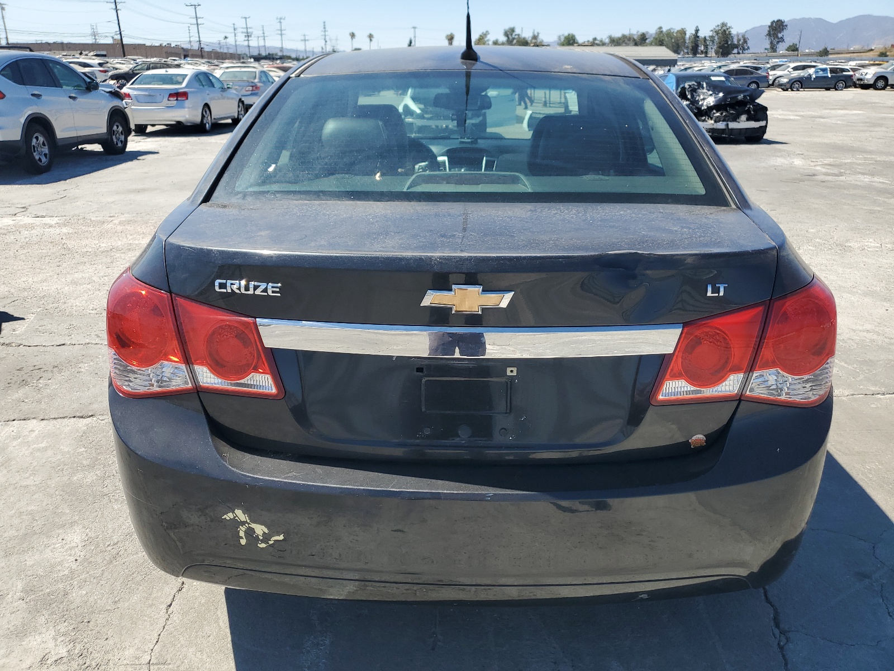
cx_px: 447
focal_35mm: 26
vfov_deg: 53.1
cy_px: 336
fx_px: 671
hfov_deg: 67.3
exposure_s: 1/2000
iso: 50
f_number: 1.5
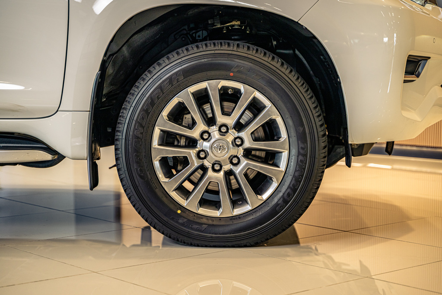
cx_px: 221
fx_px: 847
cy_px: 148
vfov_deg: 19.7
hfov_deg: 29.2
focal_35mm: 69
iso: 320
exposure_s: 1/200
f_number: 2.8
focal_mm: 69
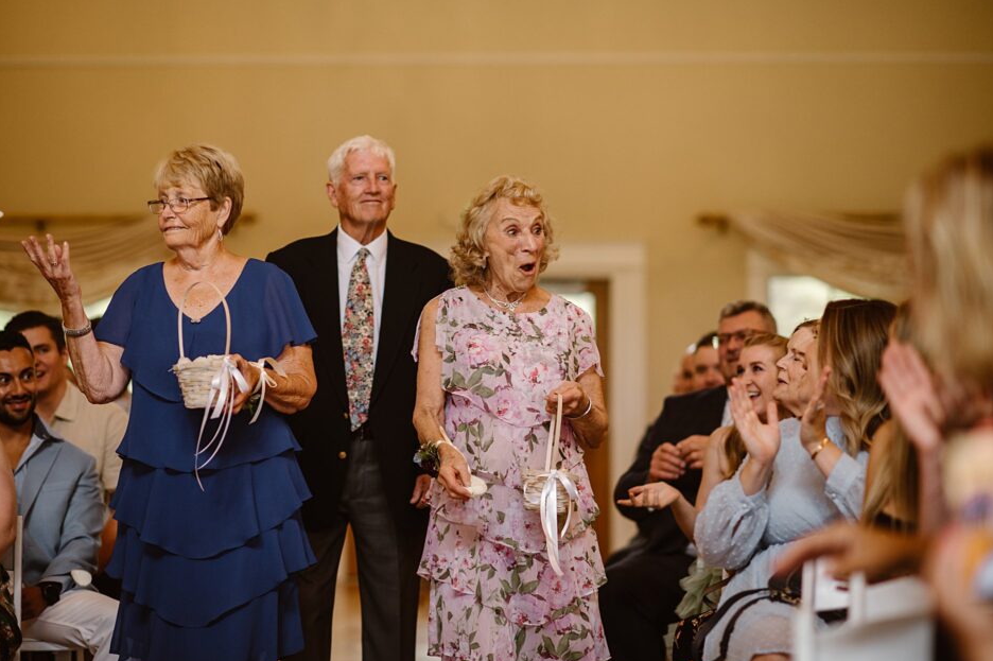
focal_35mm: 93
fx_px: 2564
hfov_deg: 21.9
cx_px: 472
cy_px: 321
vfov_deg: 14.7
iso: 800
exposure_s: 1/500
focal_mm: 85
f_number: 1.8
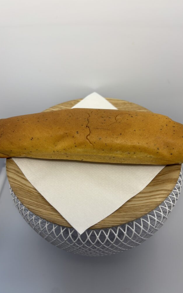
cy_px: 148
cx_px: 89
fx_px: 223
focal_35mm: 28
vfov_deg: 66.5
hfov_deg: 44.5
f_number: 1.6
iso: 80
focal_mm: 5.96
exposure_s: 1/121
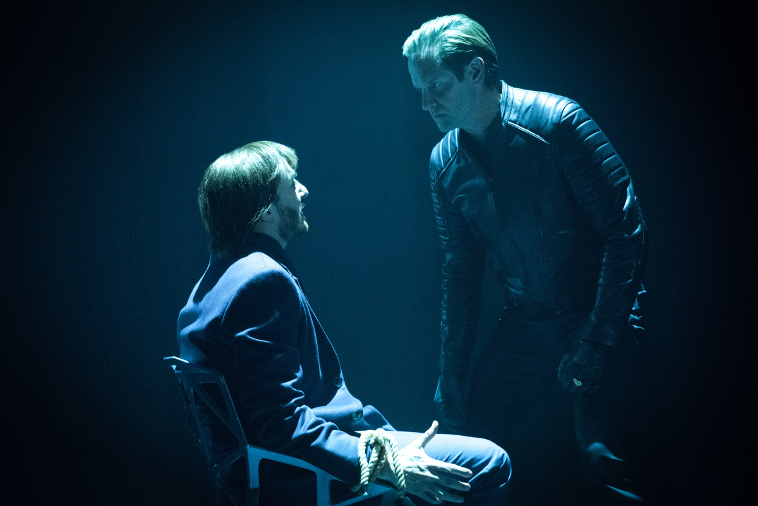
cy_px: 253
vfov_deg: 22.6
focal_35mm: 60
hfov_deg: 33.4
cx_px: 379
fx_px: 1264
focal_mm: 60
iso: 8000
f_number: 4.5
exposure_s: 1/500
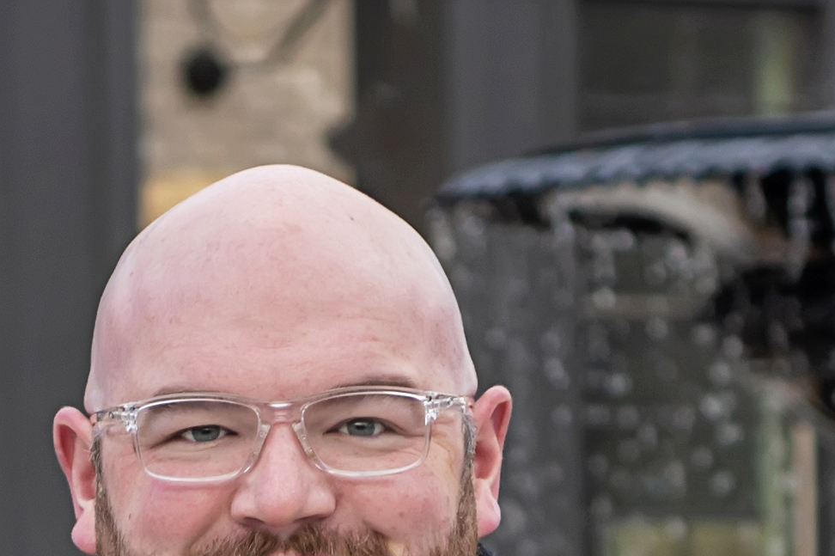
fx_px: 7209
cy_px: 1371
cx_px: 494
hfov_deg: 6.6
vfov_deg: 4.3
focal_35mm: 311
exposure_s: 1/200
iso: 640
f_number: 3.5
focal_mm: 50
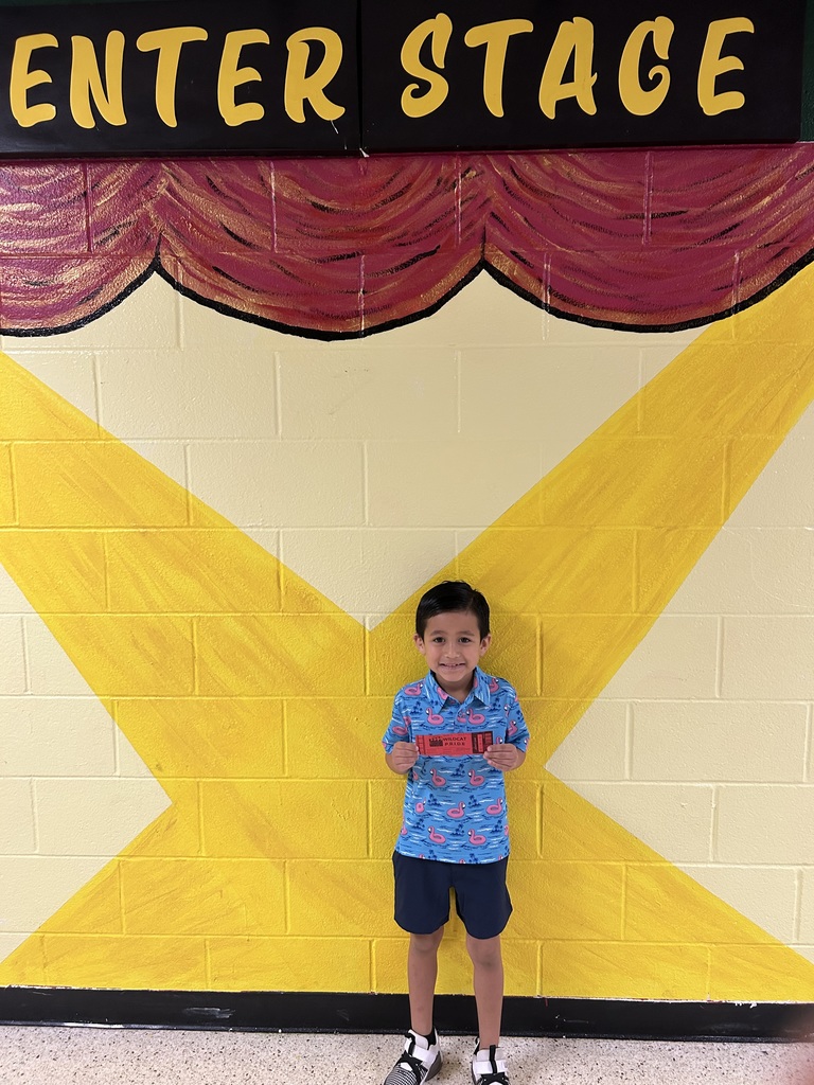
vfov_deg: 67.3
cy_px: 542
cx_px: 407
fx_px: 815
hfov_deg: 53.1
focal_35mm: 26
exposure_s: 1/60
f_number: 1.5
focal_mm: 5.7
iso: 160
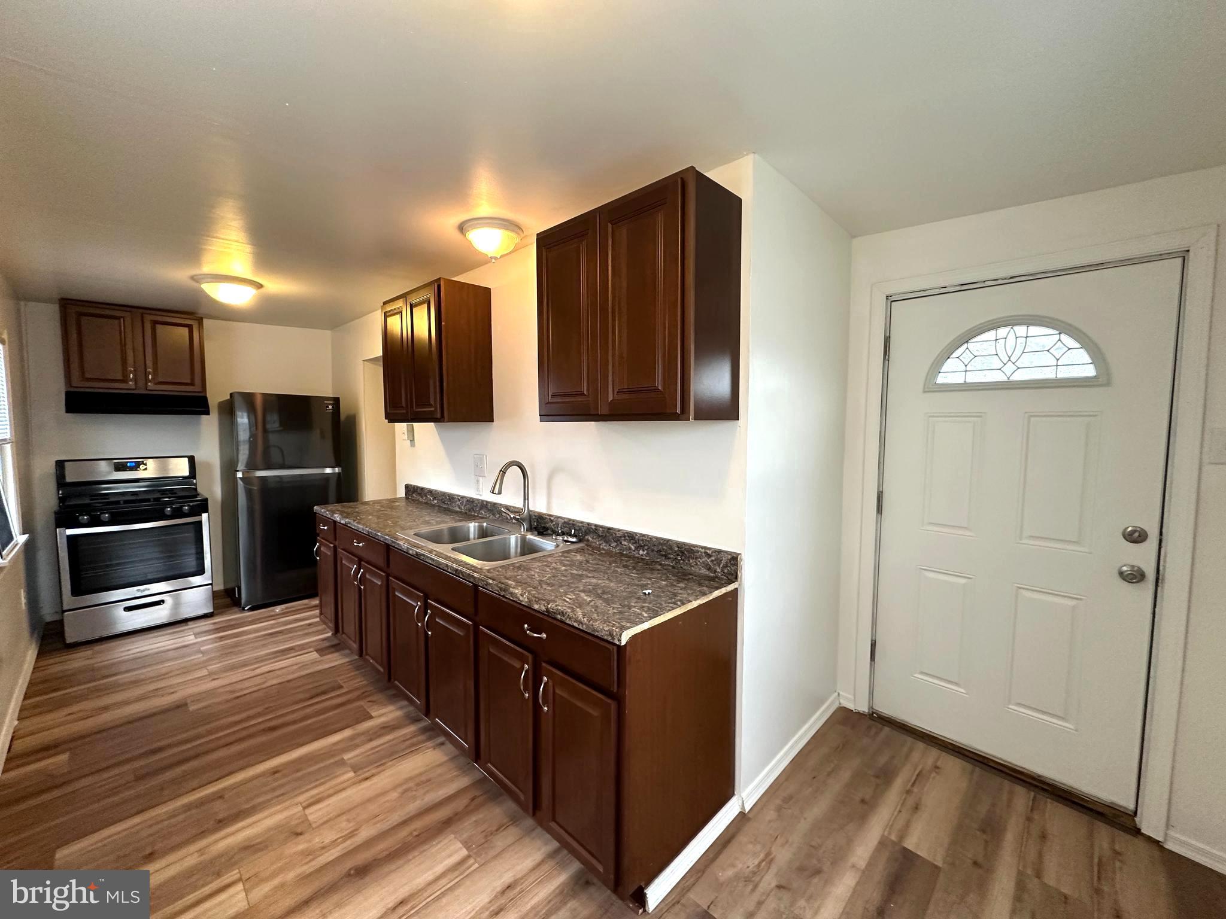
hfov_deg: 102.1
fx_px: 496
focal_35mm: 14
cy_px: 460
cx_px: 613
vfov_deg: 85.7
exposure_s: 1/60
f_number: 2.2
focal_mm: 2.22
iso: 250
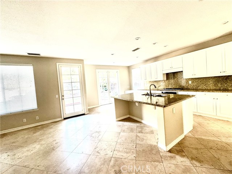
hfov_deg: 102.1
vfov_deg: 85.7
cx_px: 116
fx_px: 94
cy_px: 87
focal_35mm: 14
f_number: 2.2
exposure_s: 1/99
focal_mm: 2.22
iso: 160
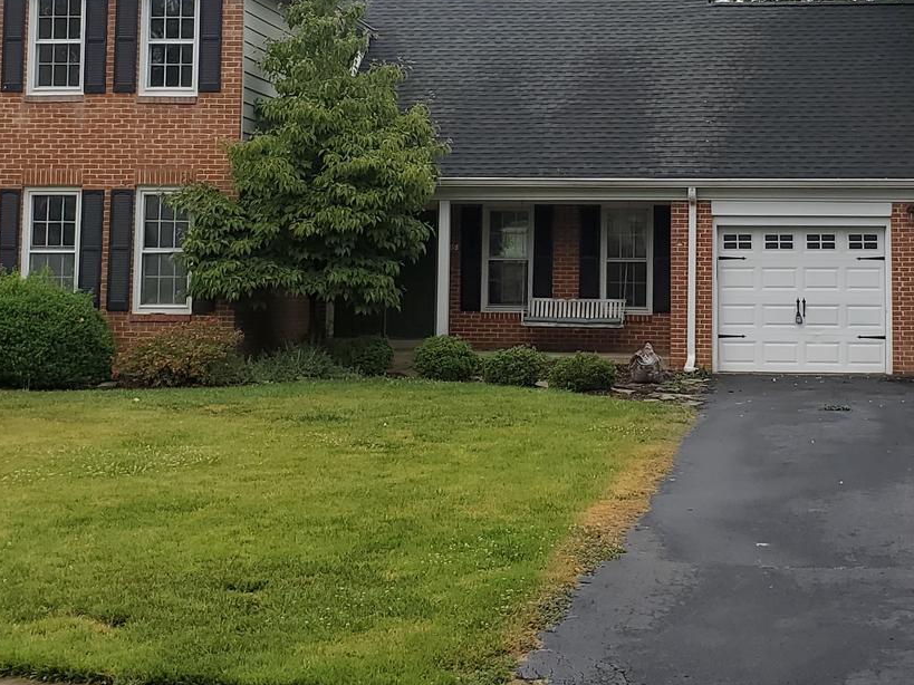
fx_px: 1716
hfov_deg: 29.5
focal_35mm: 65
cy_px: 168
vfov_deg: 22.4
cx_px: 637
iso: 50
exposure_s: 1/1433
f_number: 2.4
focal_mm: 4.3
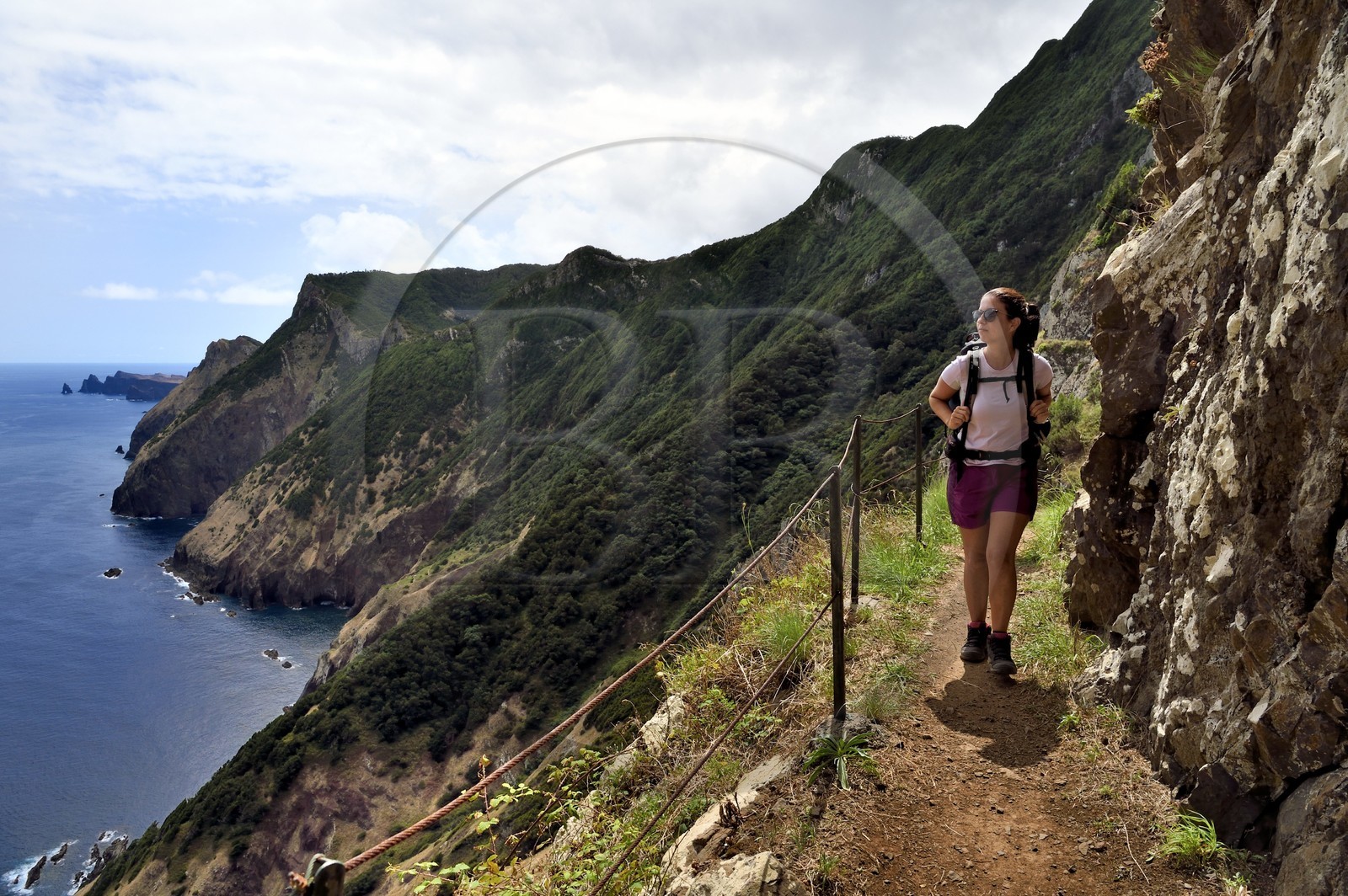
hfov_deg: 73.8
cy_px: 448
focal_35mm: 24
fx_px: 898
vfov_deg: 53.1
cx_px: 674
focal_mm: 24
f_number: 11
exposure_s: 1/500
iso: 400
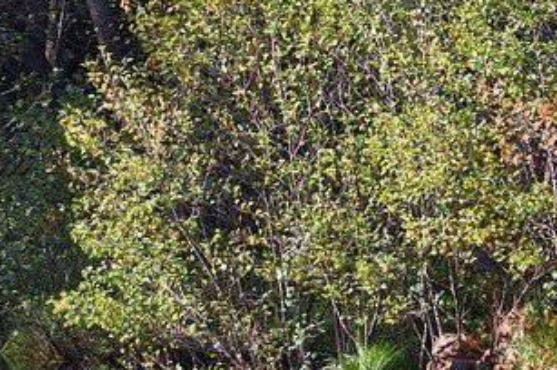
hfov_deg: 5.4
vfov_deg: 3.8
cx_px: 1388
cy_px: 406
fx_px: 5641
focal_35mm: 365
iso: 200
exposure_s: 1/80
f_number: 8
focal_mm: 70
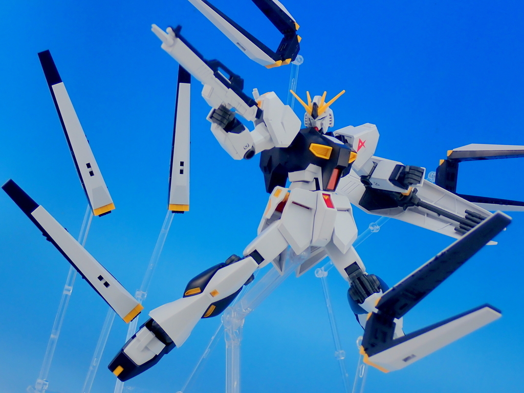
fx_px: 939
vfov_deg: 23.7
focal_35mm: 62
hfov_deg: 31.2
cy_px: 196
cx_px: 262
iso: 100
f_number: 3.6
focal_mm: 11.09
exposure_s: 1/30
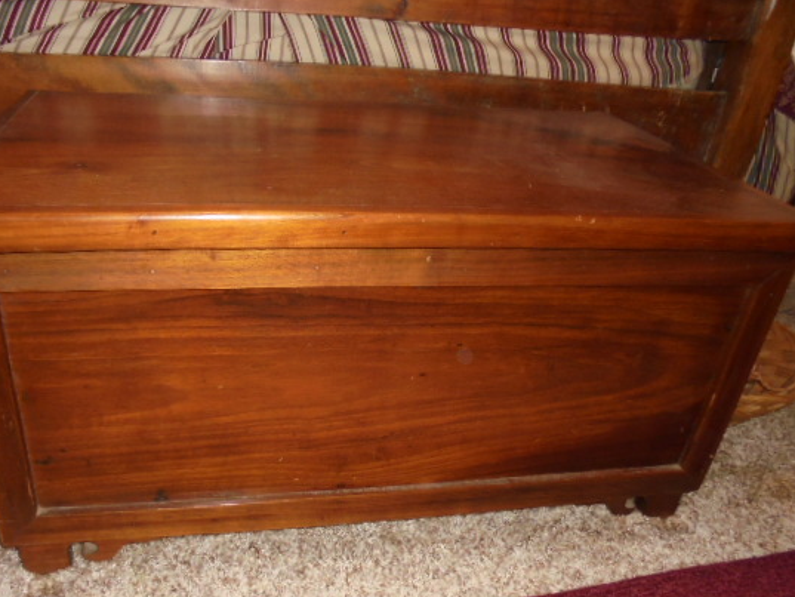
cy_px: 353
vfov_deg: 45.3
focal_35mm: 31
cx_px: 348
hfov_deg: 58.2
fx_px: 712
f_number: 3.5
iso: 250
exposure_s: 1/30
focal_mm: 4.6
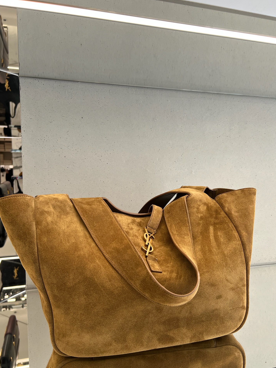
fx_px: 298
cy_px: 196
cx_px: 135
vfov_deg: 63.4
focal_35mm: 28
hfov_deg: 49.7
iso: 40
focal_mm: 5.7
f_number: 1.5
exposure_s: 1/153
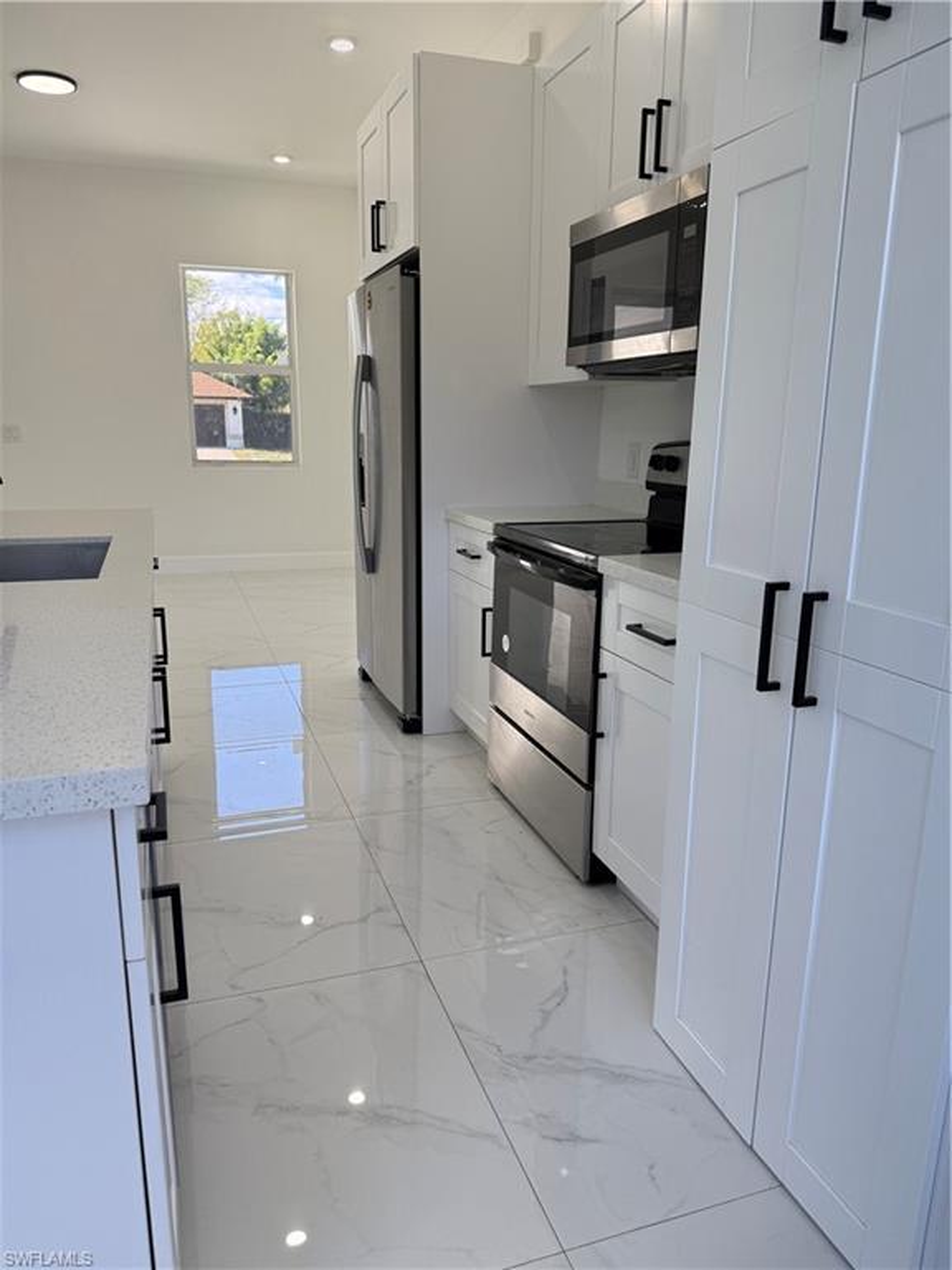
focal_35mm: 24
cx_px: 476
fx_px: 880
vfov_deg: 71.6
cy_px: 635
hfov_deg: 56.8
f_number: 1.78
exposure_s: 1/464
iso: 100
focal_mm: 6.76
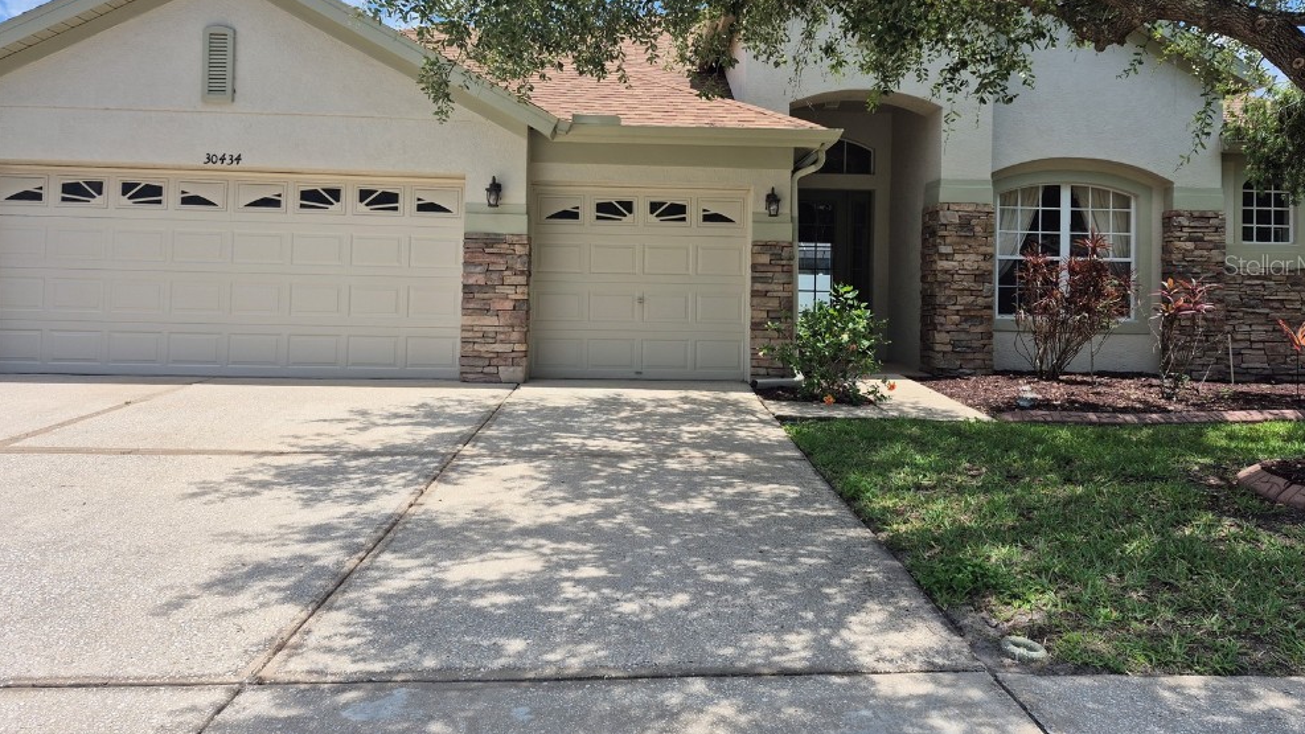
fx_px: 900
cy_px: 265
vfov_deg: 43.9
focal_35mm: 26
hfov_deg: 71.9
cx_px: 672
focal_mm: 5.4
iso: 25
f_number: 1.8
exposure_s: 1/1764
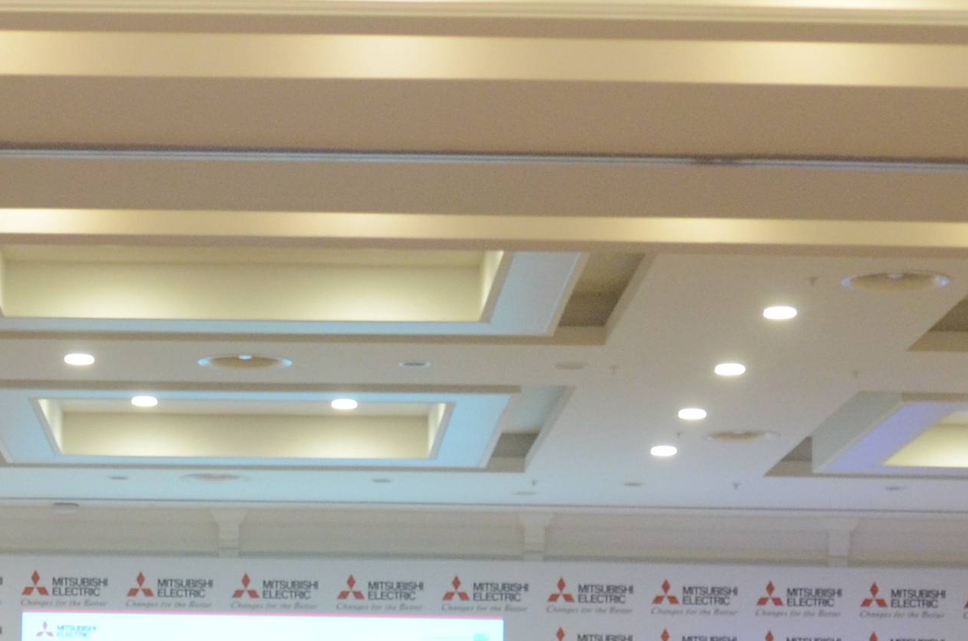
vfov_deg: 10.4
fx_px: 3435
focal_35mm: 128
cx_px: 319
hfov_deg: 16.0
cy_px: 913
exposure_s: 1/40
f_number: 5
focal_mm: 22
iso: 1000
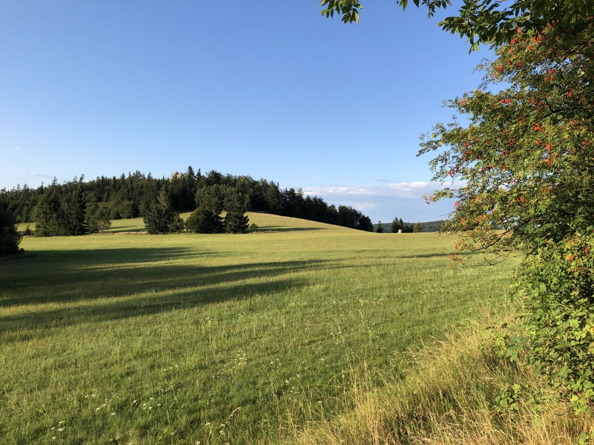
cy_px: 222
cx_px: 297
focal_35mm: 28
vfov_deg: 49.7
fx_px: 480
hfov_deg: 63.4
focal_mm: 3.99
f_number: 1.8
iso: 20
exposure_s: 1/1066
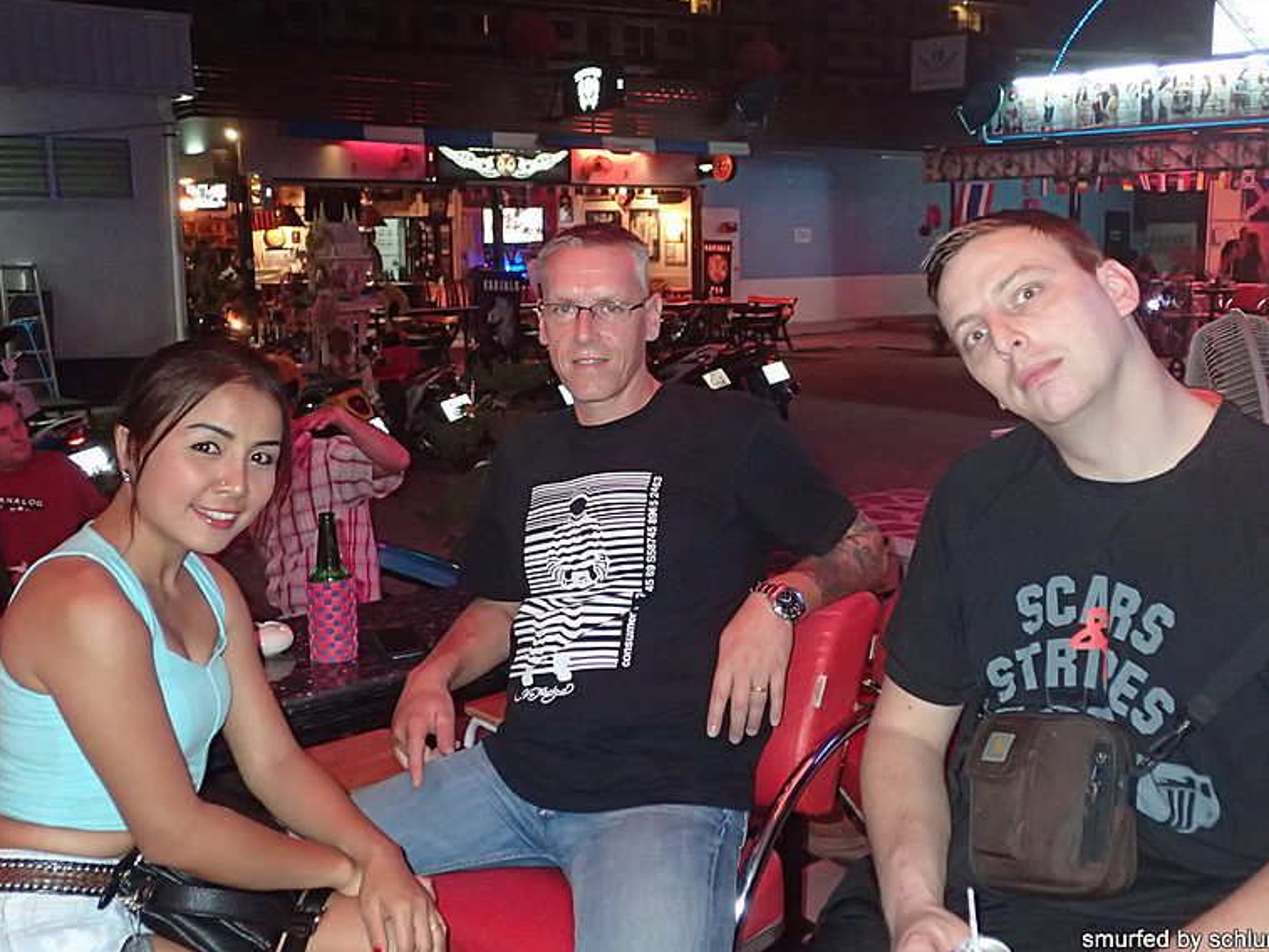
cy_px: 478
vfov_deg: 38.7
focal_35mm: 37
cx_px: 667
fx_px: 1357
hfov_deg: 50.1
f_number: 2.6
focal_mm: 6.42
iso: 800
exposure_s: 1/30
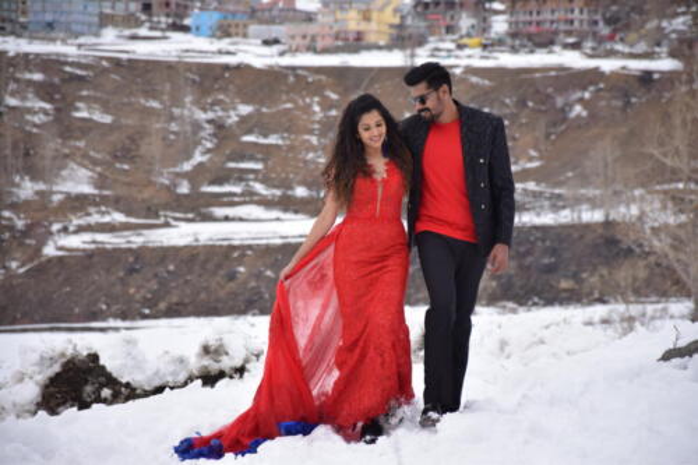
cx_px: 349
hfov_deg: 9.8
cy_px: 232
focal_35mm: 210
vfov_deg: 6.5
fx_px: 4070
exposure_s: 1/1600
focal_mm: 140
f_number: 5.6
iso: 400
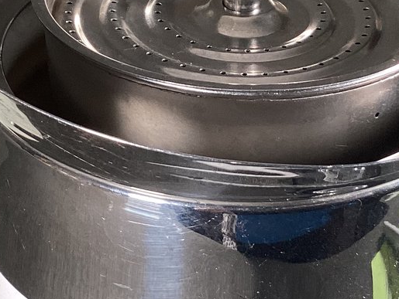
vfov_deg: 16.3
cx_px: 240
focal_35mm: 91
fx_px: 1050
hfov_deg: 21.5
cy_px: 147
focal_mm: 3.3
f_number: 2.4
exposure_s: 1/50
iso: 50
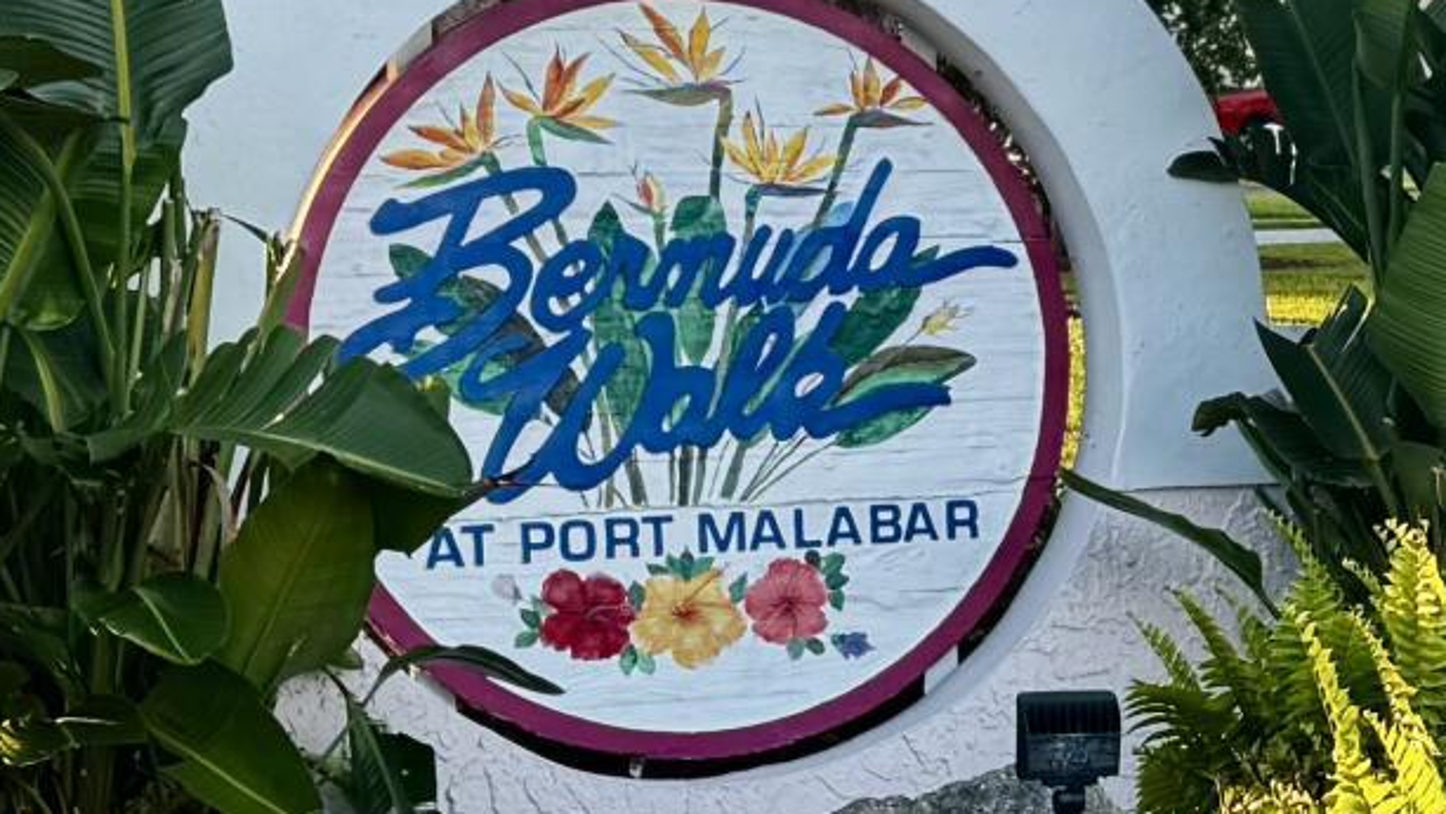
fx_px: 4908
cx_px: 1908
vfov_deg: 9.5
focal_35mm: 128
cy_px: 441
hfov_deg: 15.9
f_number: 1.78
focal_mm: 6.76
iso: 80
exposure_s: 1/345
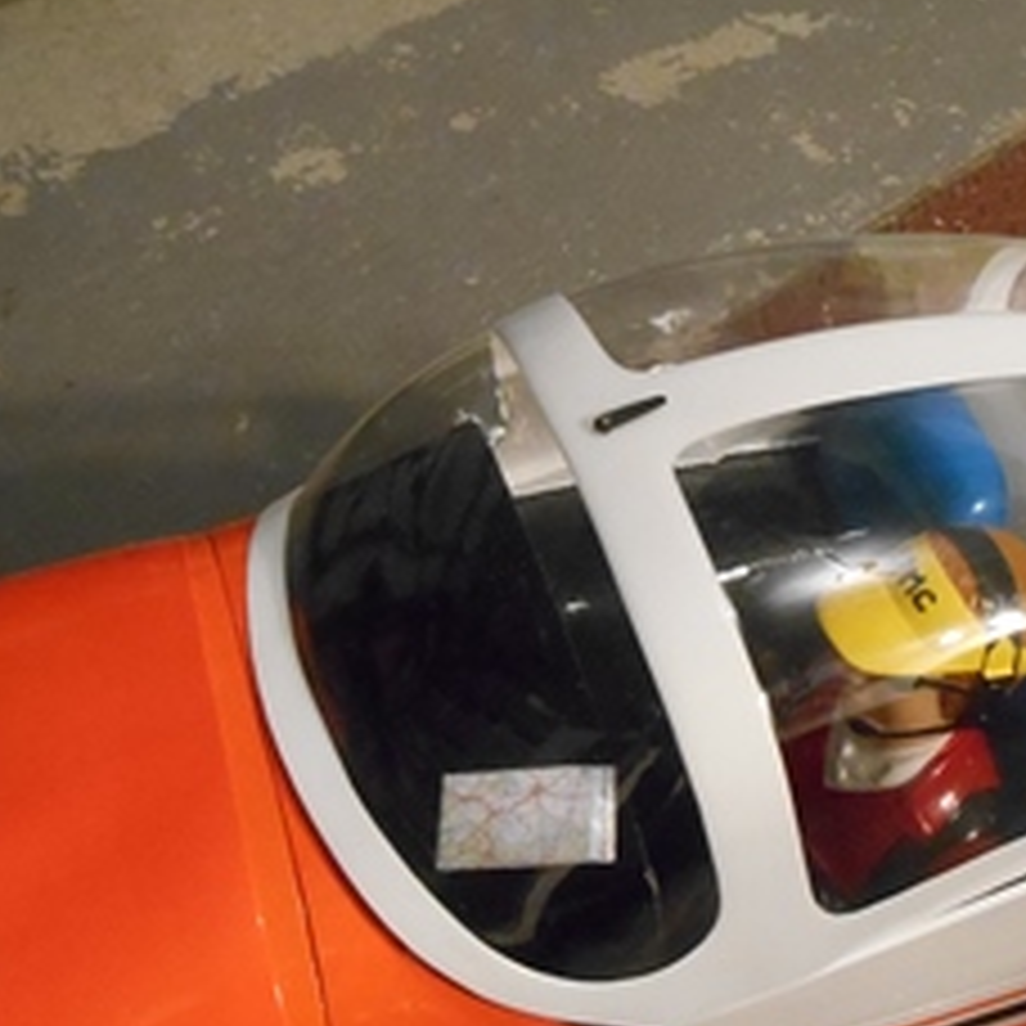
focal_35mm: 62
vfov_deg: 27.7
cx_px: 776
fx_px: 2079
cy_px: 508
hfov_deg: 27.3
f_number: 3.6
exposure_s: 1/13
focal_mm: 5.5
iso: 800
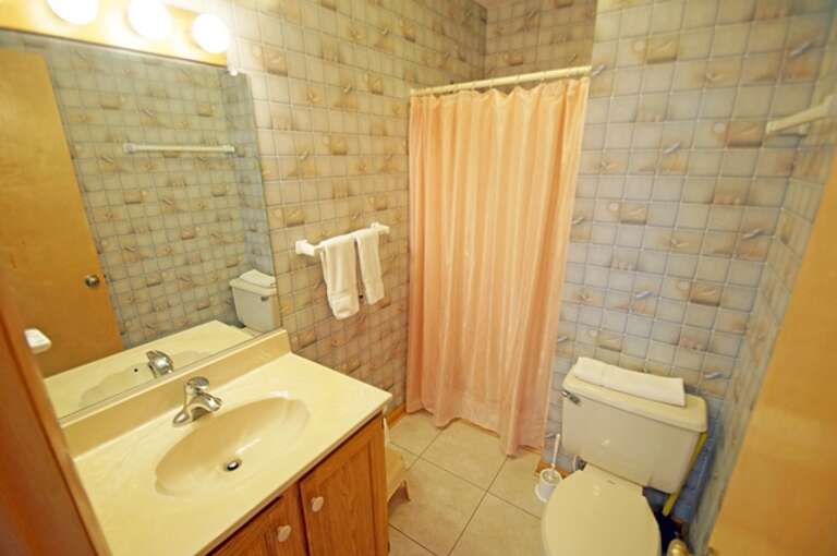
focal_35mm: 15
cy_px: 278
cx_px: 418
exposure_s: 1/25
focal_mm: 10
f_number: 3.5
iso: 400
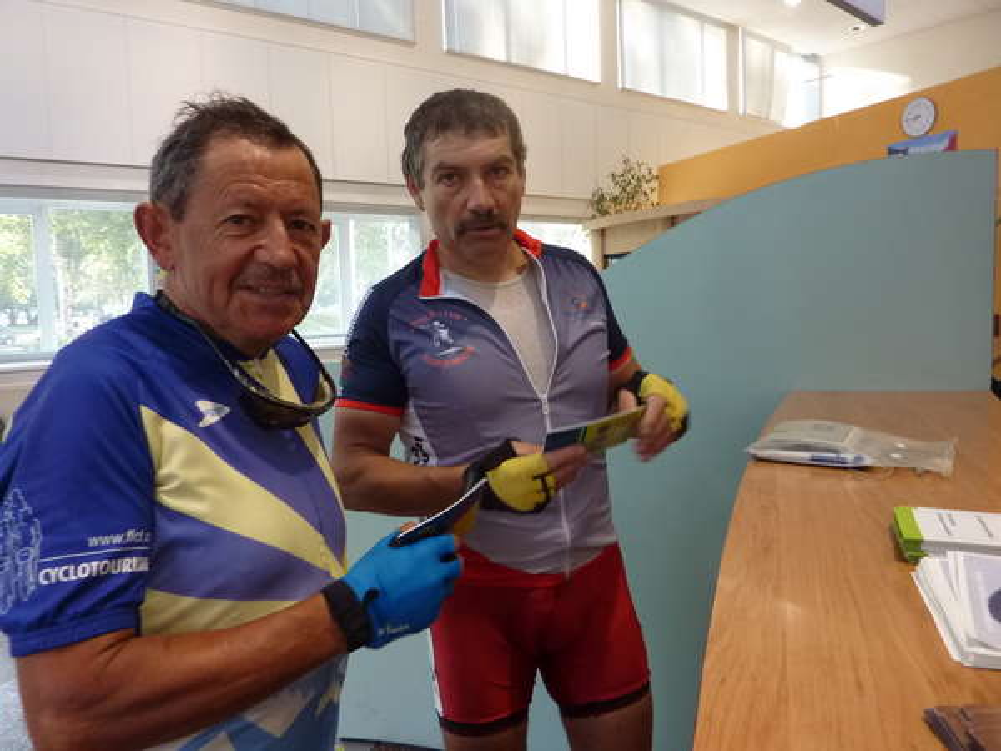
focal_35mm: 25
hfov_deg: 69.4
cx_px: 500
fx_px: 723
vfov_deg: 54.9
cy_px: 376
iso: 320
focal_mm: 4.1
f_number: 3.3
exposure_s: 1/60
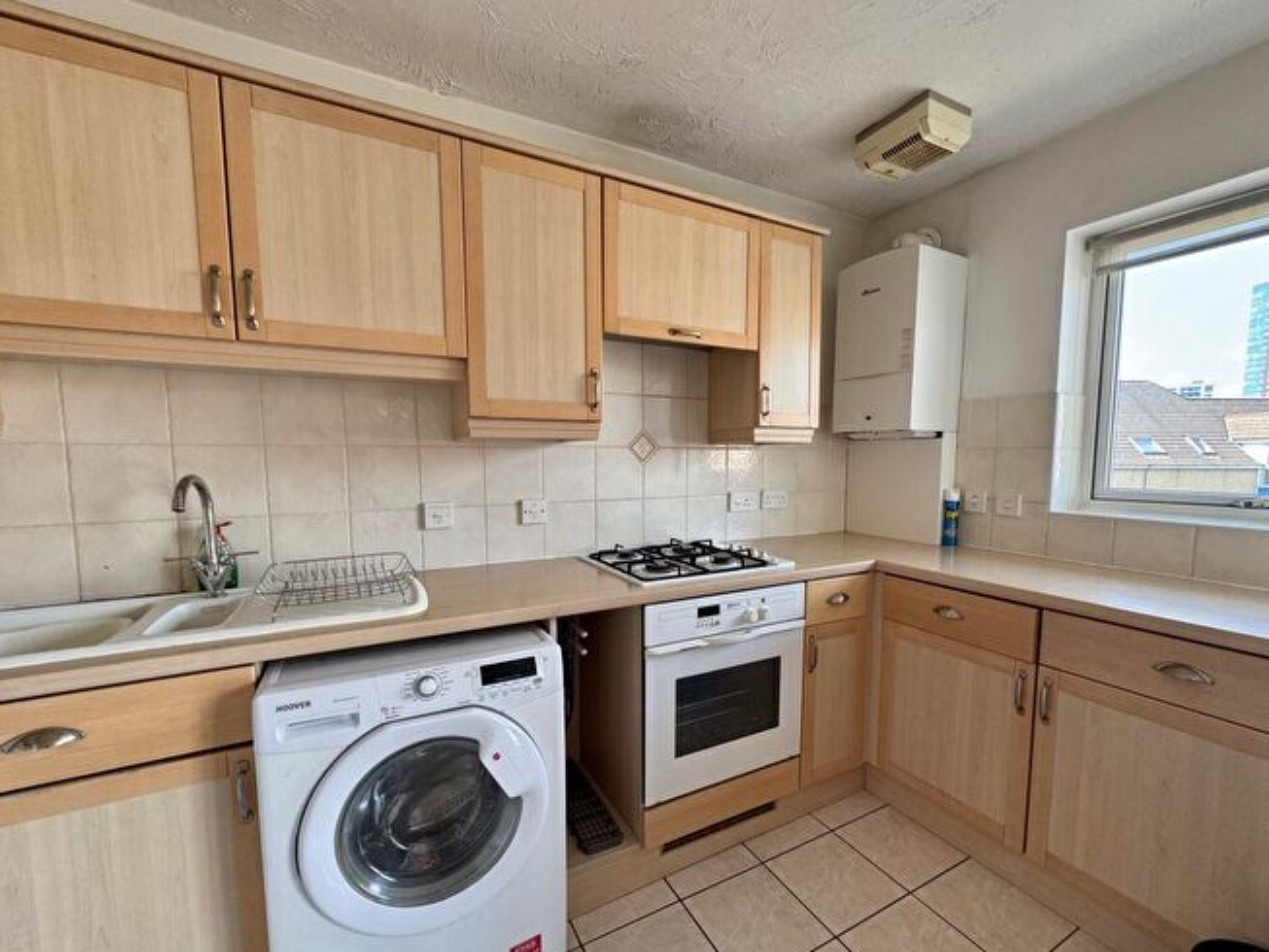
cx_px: 659
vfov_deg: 81.7
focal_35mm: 15
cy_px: 508
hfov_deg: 98.1
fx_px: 550
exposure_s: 1/99
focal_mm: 2.22
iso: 100
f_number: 2.2
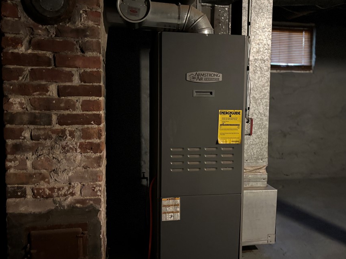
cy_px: 125
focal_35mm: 31
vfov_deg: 45.4
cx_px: 183
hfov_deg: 58.3
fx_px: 310
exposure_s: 1/20
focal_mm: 5.96
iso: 1000
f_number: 1.6
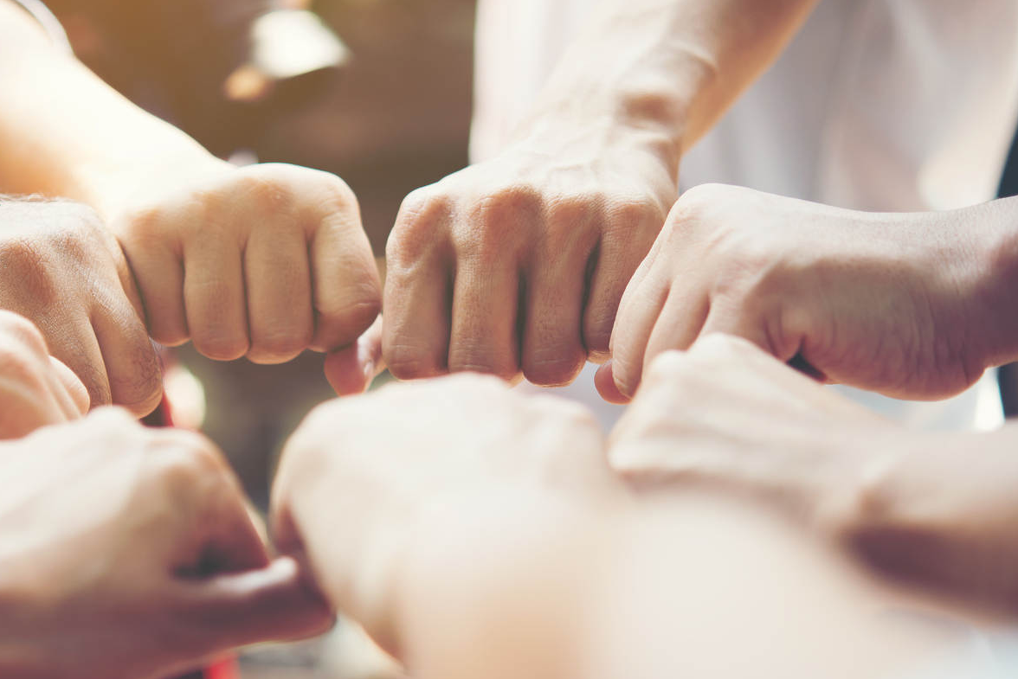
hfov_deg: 20.0
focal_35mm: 102
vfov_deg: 13.4
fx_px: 2885
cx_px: 376
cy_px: 403
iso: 400
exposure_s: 1/200
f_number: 2.8
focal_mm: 60
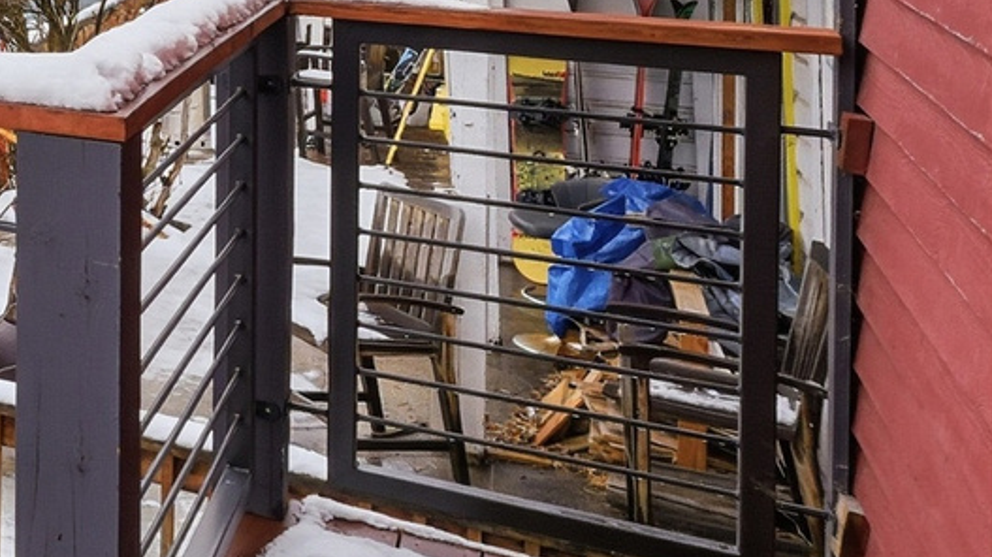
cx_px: -732
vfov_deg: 18.4
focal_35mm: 60
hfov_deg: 22.7
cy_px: -200
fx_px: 1574
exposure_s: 1/8000
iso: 320
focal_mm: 14.7
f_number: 7.1
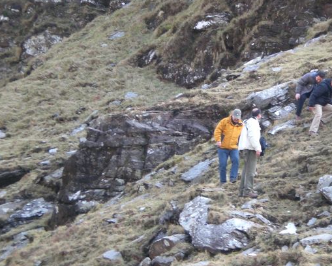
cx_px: 247
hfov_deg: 11.0
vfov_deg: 8.8
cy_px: 159
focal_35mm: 175
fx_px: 1719
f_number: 5.9
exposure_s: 1/100
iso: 200
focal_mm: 18.9
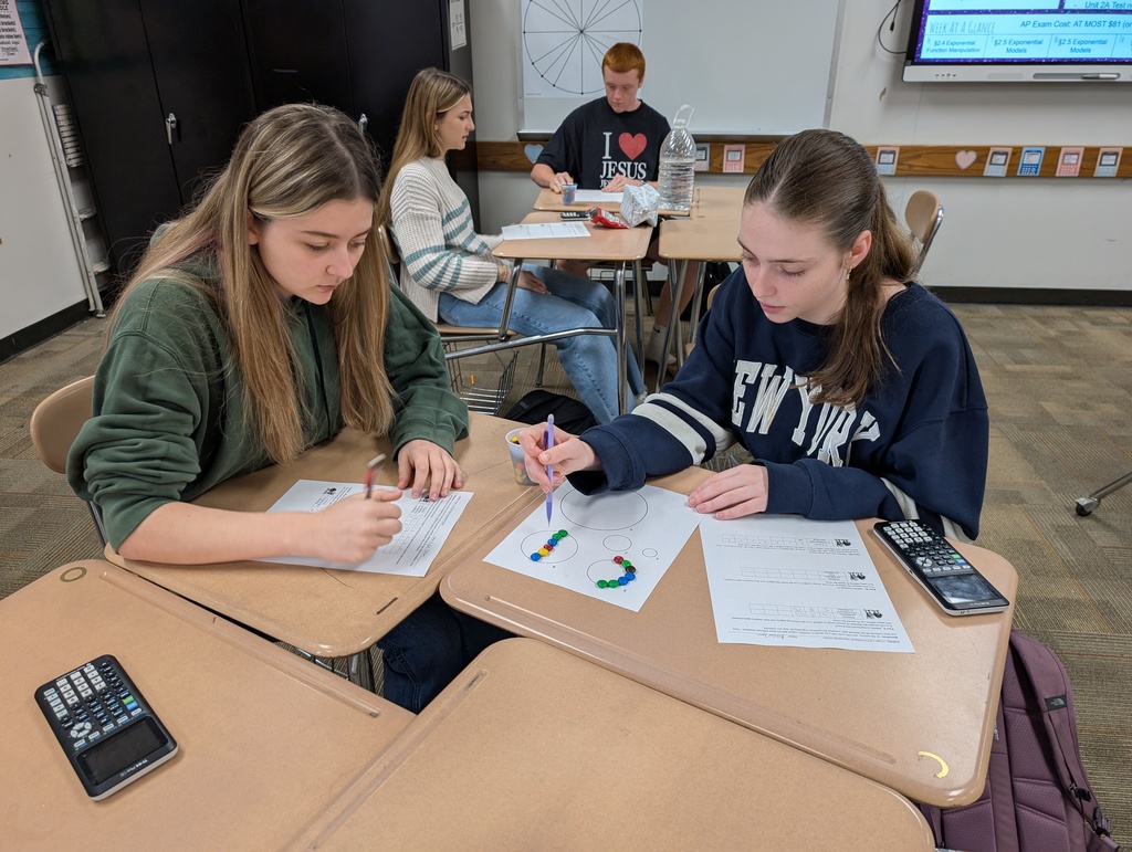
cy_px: 426
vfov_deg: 56.9
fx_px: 786
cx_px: 566
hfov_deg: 71.5
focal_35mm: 24
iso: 99
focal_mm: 6.9
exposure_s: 1/60
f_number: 1.68
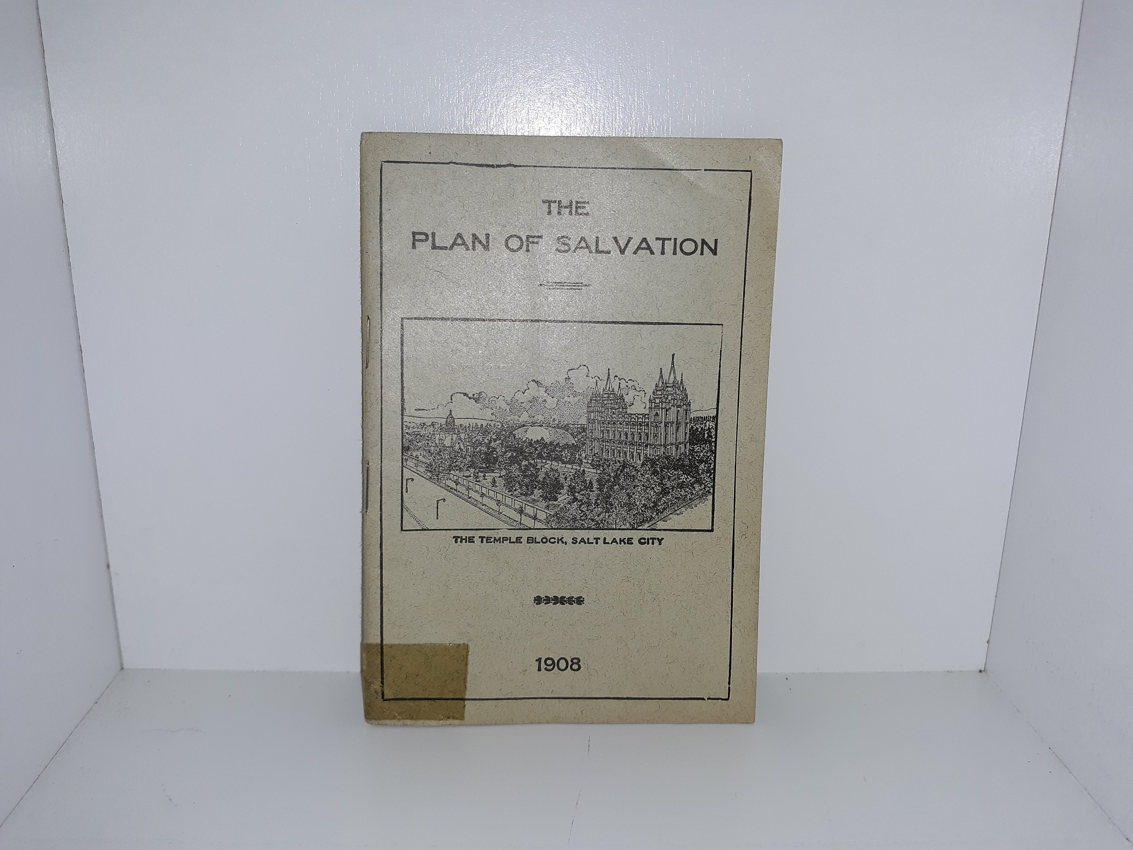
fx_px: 916
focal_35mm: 28
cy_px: 425
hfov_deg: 63.4
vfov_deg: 49.7
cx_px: 566
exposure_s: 1/341
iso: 40
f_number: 1.7
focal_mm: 3.7
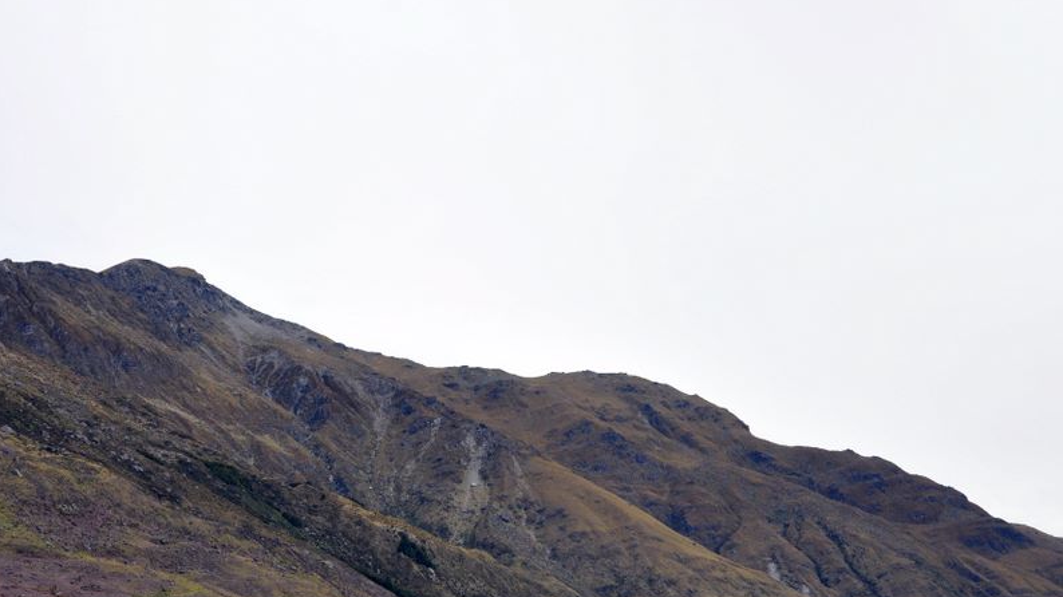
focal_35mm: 81
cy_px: 424
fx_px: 2282
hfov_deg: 26.2
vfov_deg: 14.9
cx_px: 573
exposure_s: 1/250
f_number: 10
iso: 200
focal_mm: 40
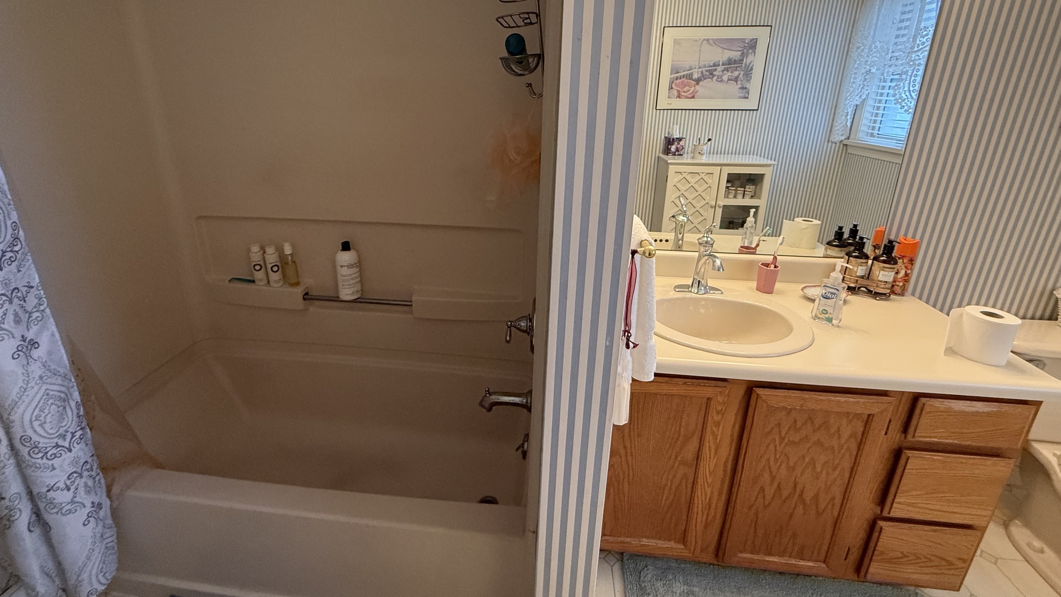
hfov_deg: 99.3
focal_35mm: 16
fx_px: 450
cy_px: 227
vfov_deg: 66.2
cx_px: 505
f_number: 2.2
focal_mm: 2.22
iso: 400
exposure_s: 1/60
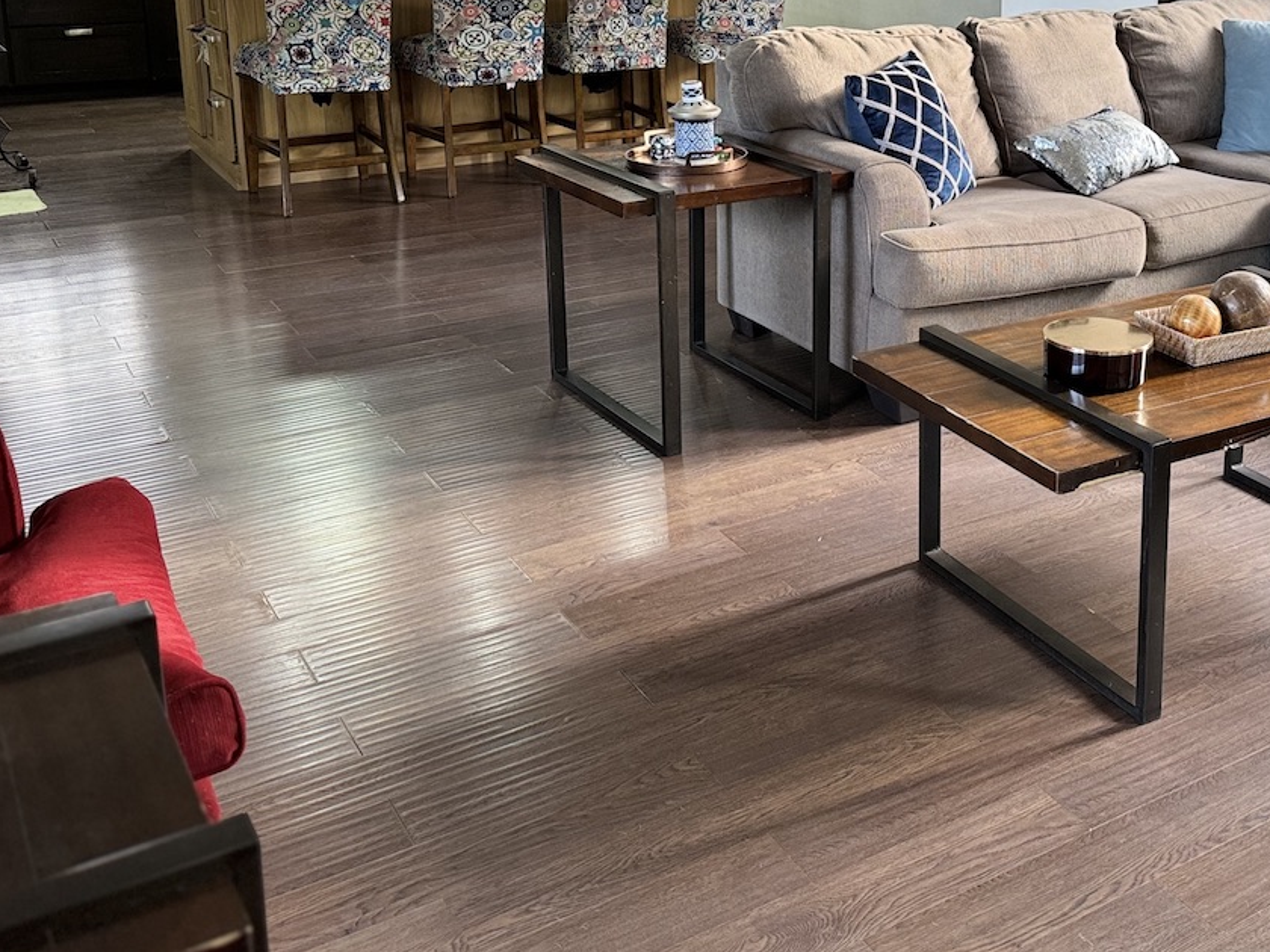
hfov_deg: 45.5
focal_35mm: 40
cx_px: 922
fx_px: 1468
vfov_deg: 34.8
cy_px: 186
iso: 200
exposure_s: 1/74
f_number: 1.78
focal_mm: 6.76
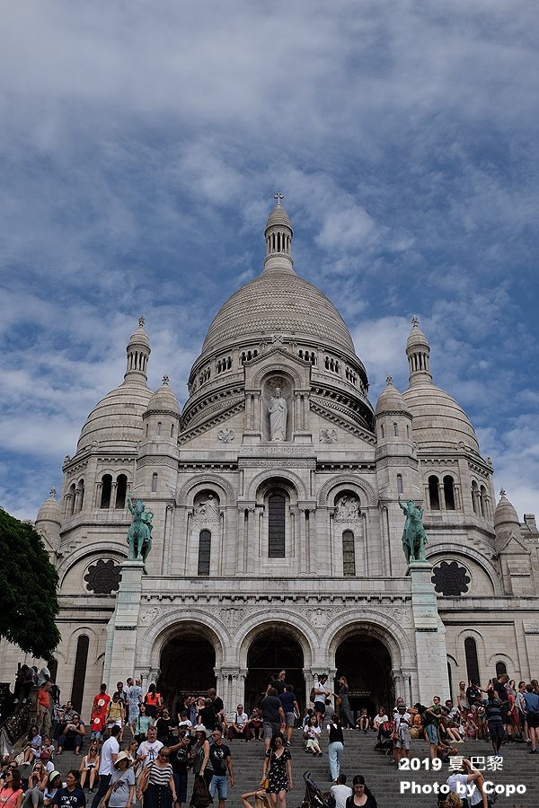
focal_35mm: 38
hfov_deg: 35.1
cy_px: 404
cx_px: 270
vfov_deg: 50.7
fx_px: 853
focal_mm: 25.4
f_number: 9
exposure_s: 1/500
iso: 200
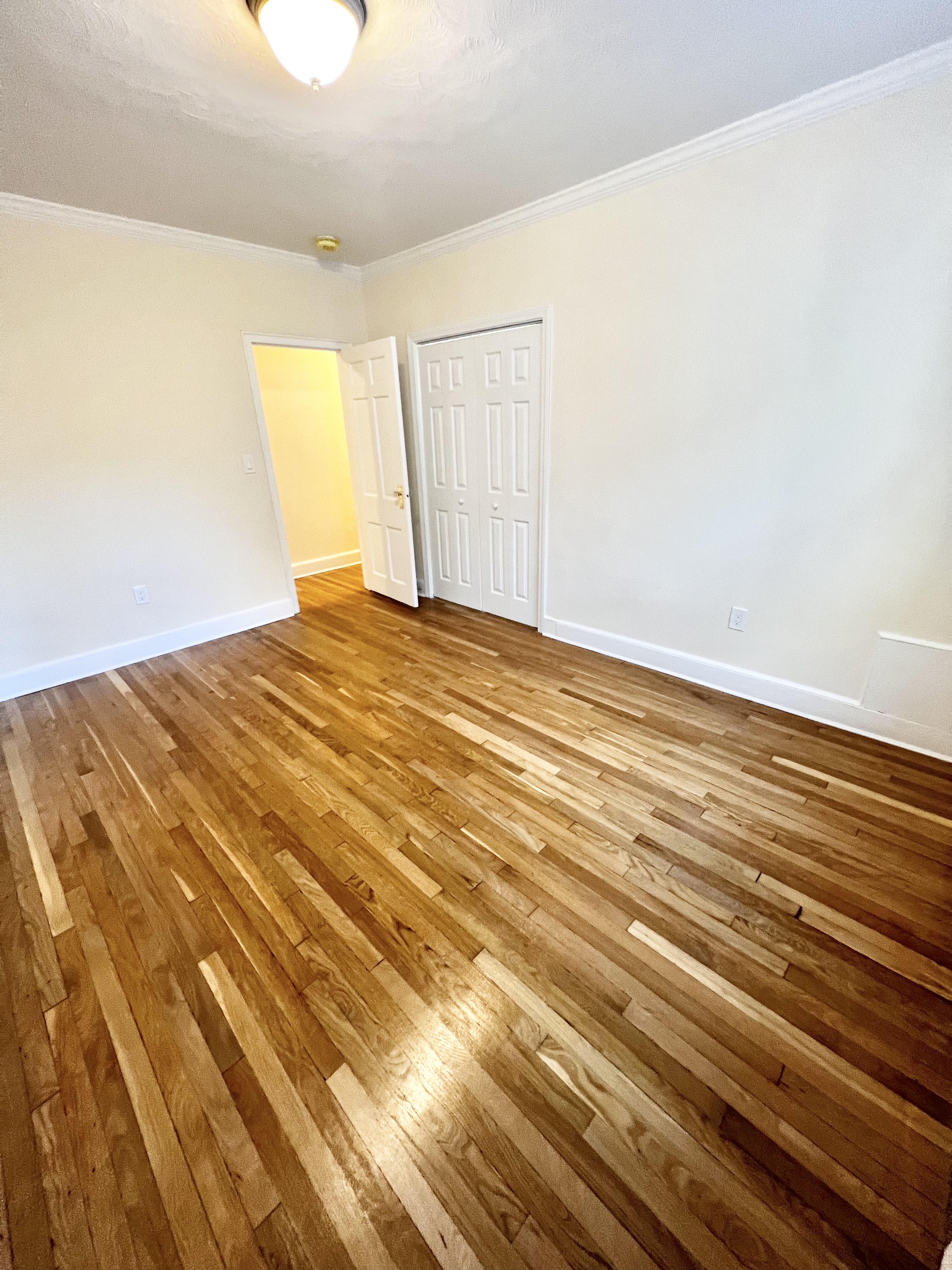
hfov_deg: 89.9
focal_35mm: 13
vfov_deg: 106.2
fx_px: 477
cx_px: 476
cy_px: 635
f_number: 1.8
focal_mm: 1.57
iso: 200
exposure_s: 1/60
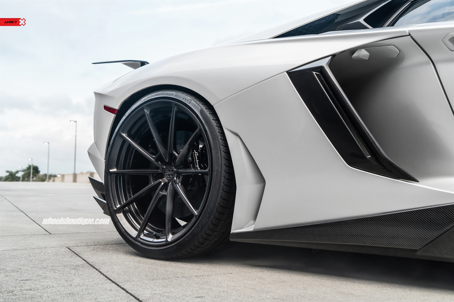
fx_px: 454
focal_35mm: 36
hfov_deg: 53.1
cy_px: 151
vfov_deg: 36.9
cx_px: 227
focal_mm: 36
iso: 800
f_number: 5.6
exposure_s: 1/125
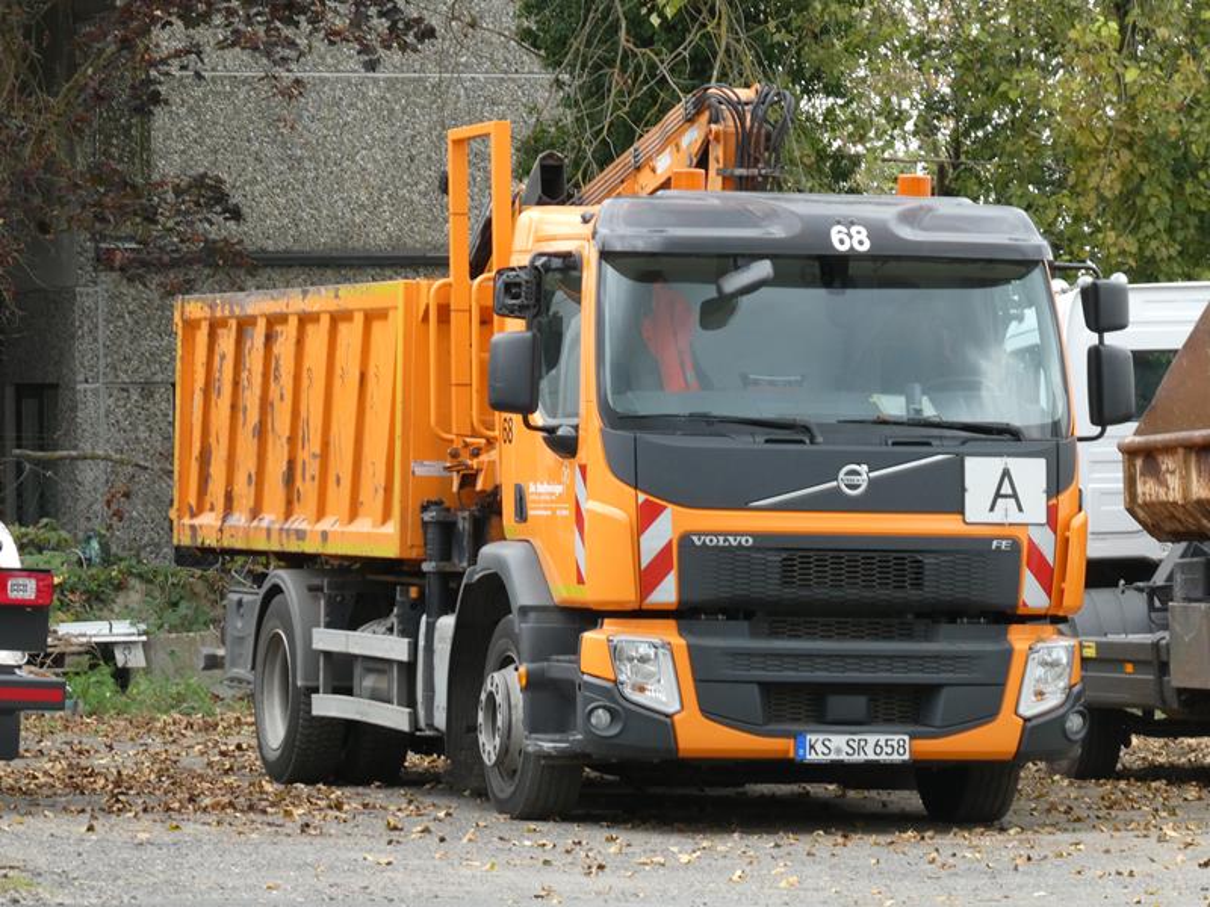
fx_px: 7480
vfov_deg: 6.9
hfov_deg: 9.2
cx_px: 605
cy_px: 454
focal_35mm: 214
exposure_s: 1/80
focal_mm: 38.4
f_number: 5.6
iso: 200
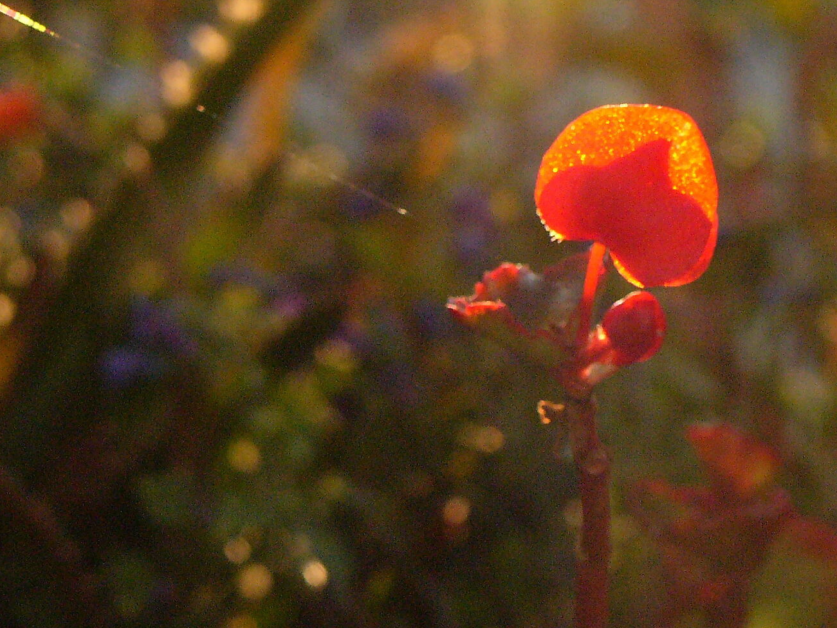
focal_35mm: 166
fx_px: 4014
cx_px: 581
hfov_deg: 11.9
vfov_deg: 8.9
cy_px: 158
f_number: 4.2
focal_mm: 22.5
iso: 400
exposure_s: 1/1000
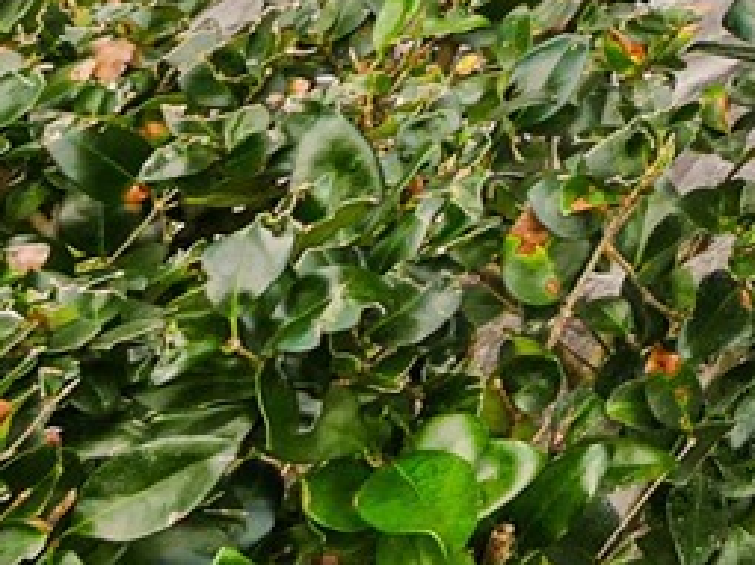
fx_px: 1918
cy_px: -660
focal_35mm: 88
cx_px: 1676
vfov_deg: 13.6
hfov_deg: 15.5
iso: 200
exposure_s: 1/250
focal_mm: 7
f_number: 5.6
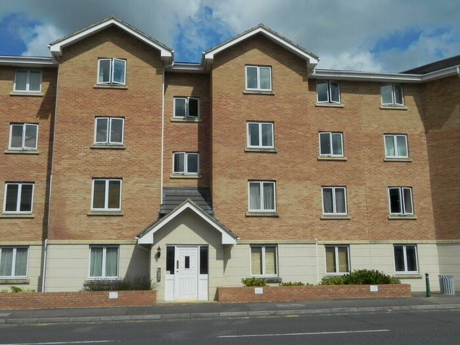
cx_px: 230
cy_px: 172
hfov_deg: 55.4
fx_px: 439
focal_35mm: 33
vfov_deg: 42.9
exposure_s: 1/743
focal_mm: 5.9
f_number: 8
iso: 160
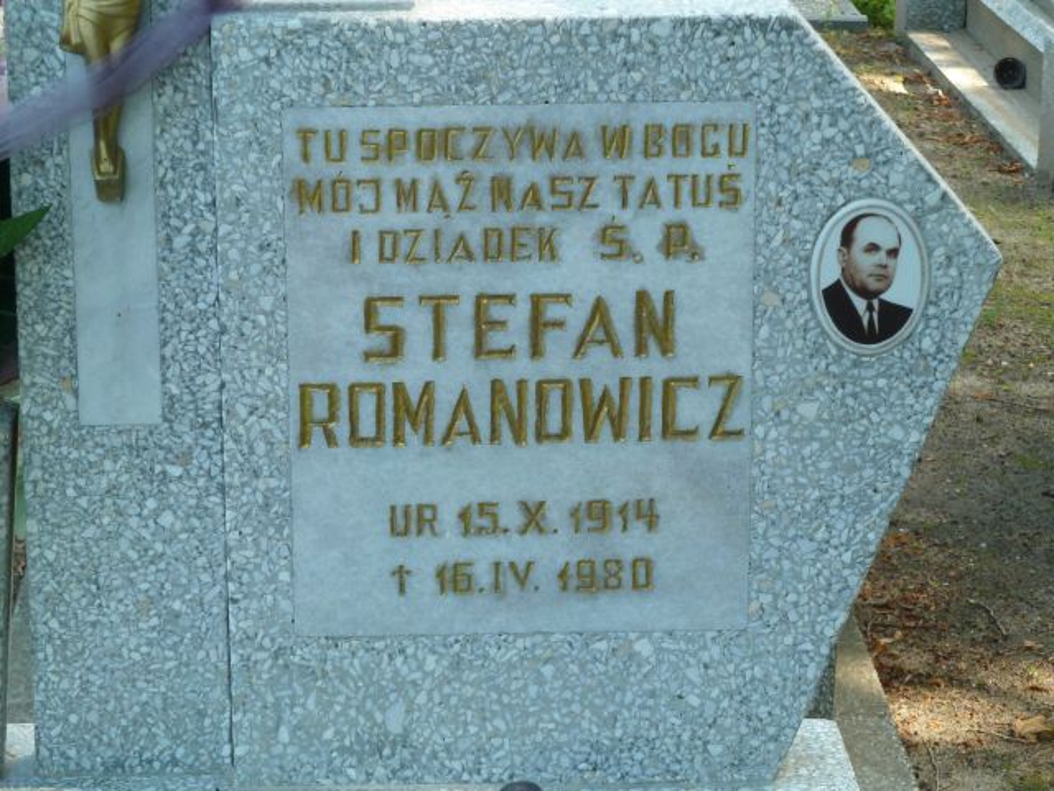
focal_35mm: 111
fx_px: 3380
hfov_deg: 17.7
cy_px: 396
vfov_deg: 13.3
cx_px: 527
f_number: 4.4
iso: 160
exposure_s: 1/100
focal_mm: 18.2
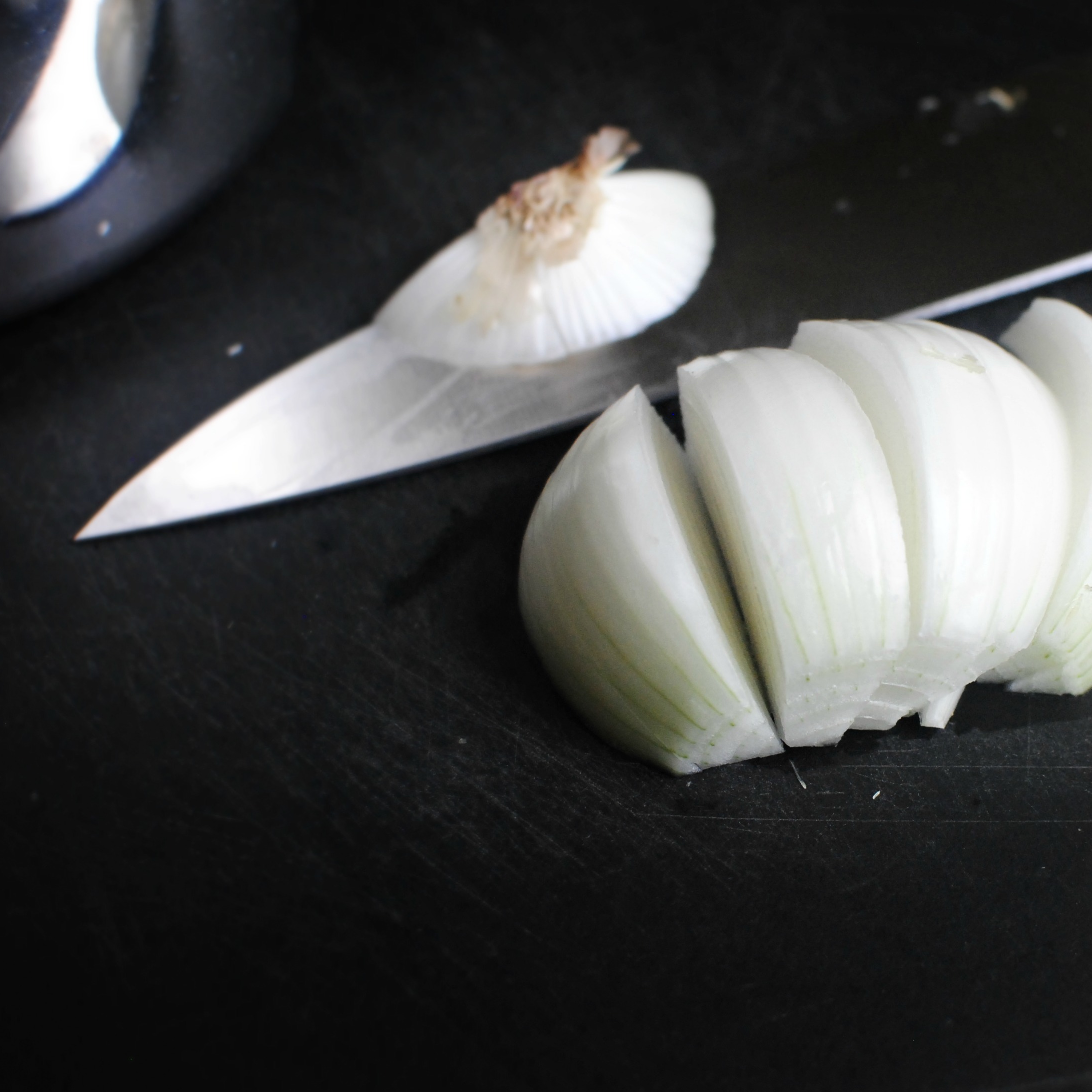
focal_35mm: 68
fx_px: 2414
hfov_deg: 25.2
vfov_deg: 25.5
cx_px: 806
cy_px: 552
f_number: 3.2
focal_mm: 35
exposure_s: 1/250
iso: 800
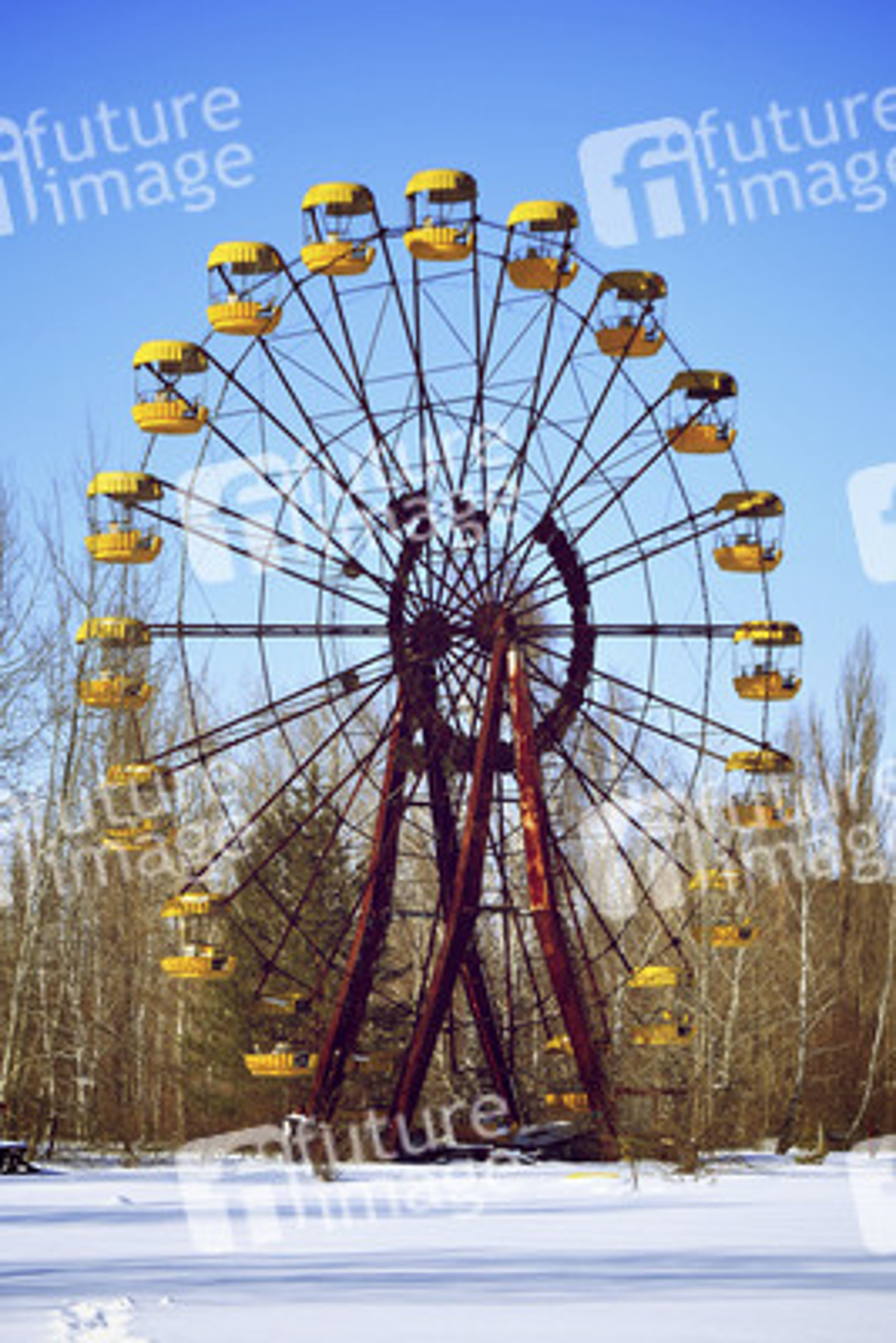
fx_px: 3245
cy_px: 672
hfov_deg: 15.7
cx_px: 448
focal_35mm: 87
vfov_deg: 23.4
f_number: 10
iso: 200
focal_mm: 58
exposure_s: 1/400
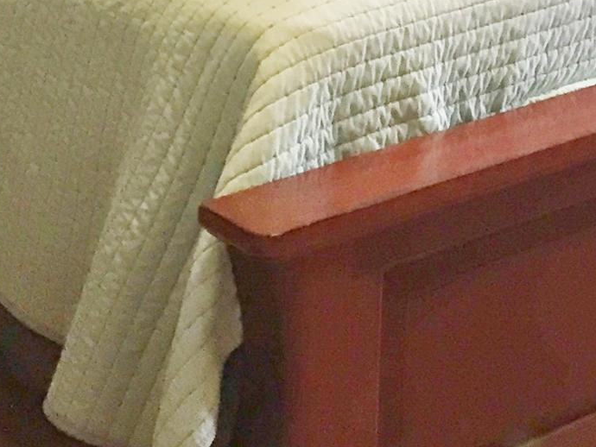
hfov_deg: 15.3
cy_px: -474
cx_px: 635
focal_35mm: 126
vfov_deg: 10.7
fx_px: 2170
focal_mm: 4.15
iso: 80
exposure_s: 1/30
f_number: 2.2
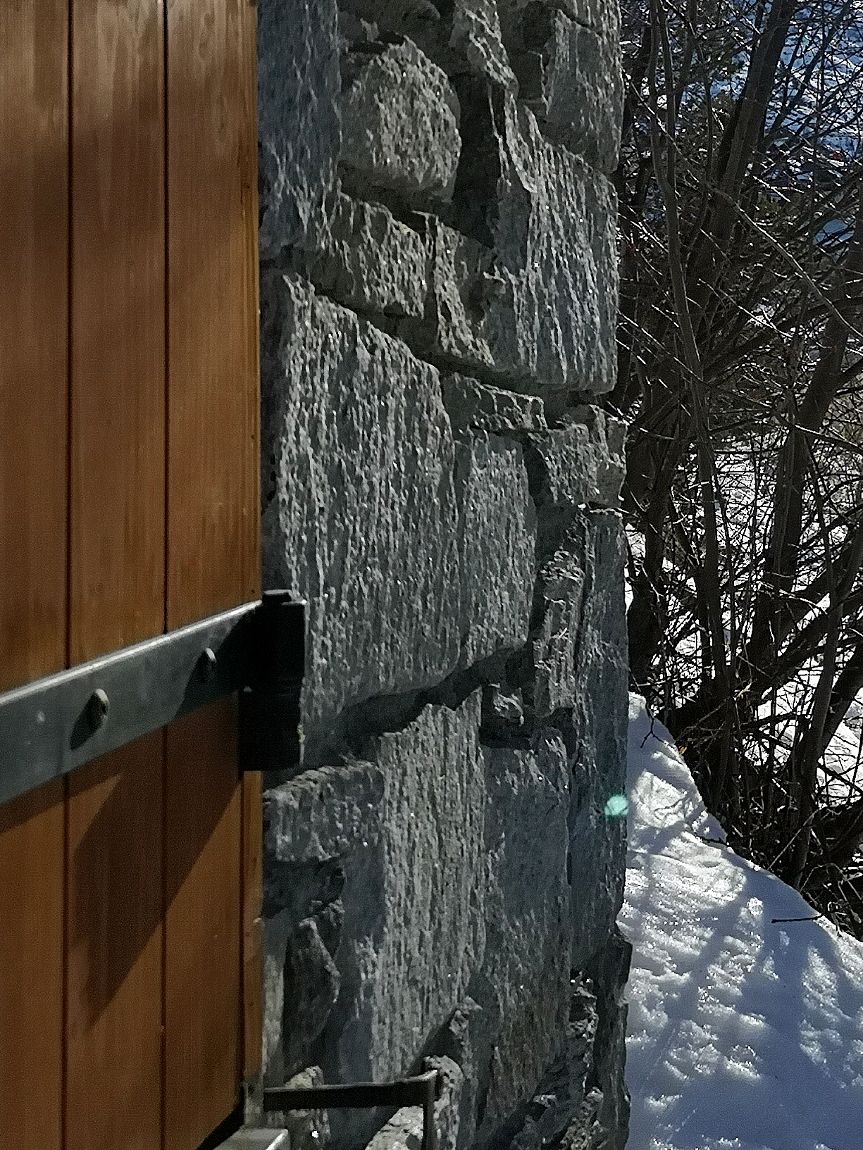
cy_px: 195
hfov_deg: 21.0
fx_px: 2227
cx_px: 912
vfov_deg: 28.2
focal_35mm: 67
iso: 50
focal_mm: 5.58
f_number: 1.8
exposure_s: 1/3185
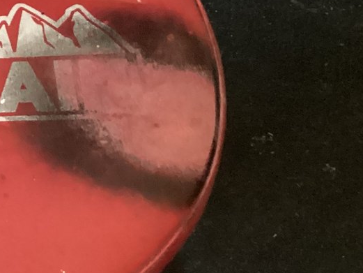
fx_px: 944
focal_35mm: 90
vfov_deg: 16.4
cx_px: -106
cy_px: 176
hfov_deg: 20.0
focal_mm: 3.3
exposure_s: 1/20
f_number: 2.4
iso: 640
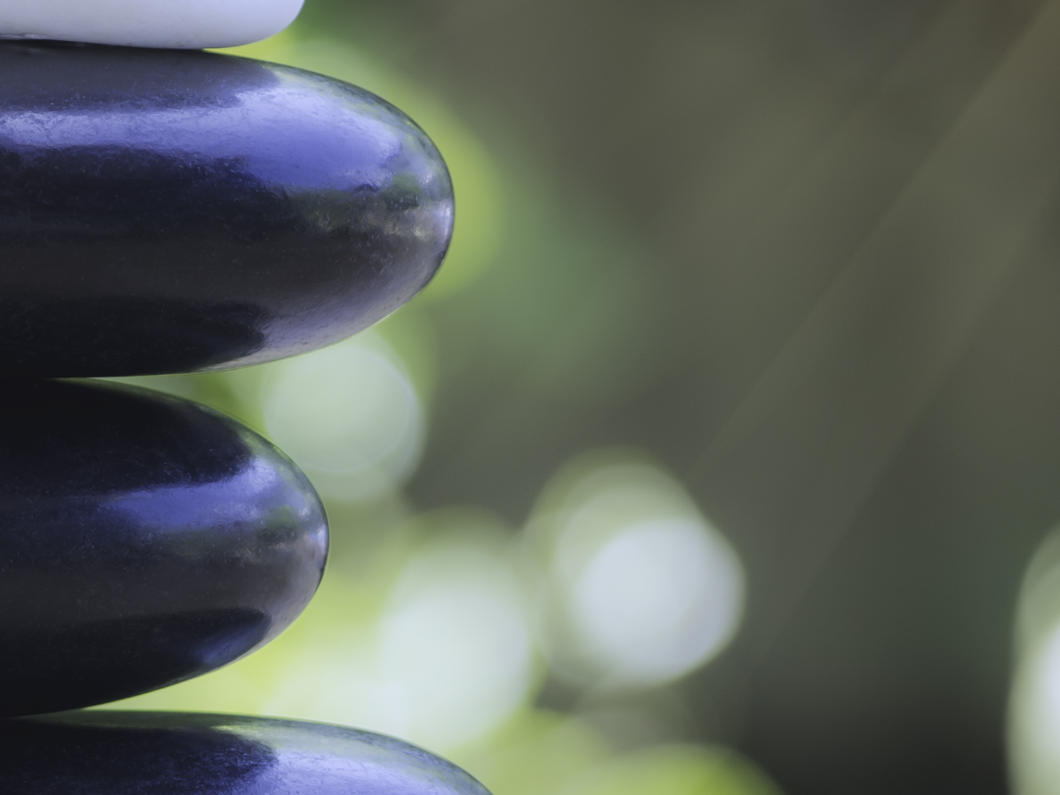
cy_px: 324
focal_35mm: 507
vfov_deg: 2.9
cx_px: 415
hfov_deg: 3.9
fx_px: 15525
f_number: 5
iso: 200
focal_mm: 102
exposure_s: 1/60
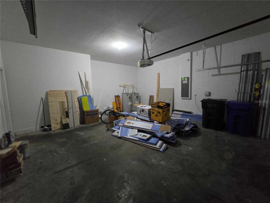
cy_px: 102
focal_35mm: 13
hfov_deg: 106.2
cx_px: 135
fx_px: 101
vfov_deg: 89.9
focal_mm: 2.2
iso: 1600
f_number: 2.2
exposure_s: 1/60
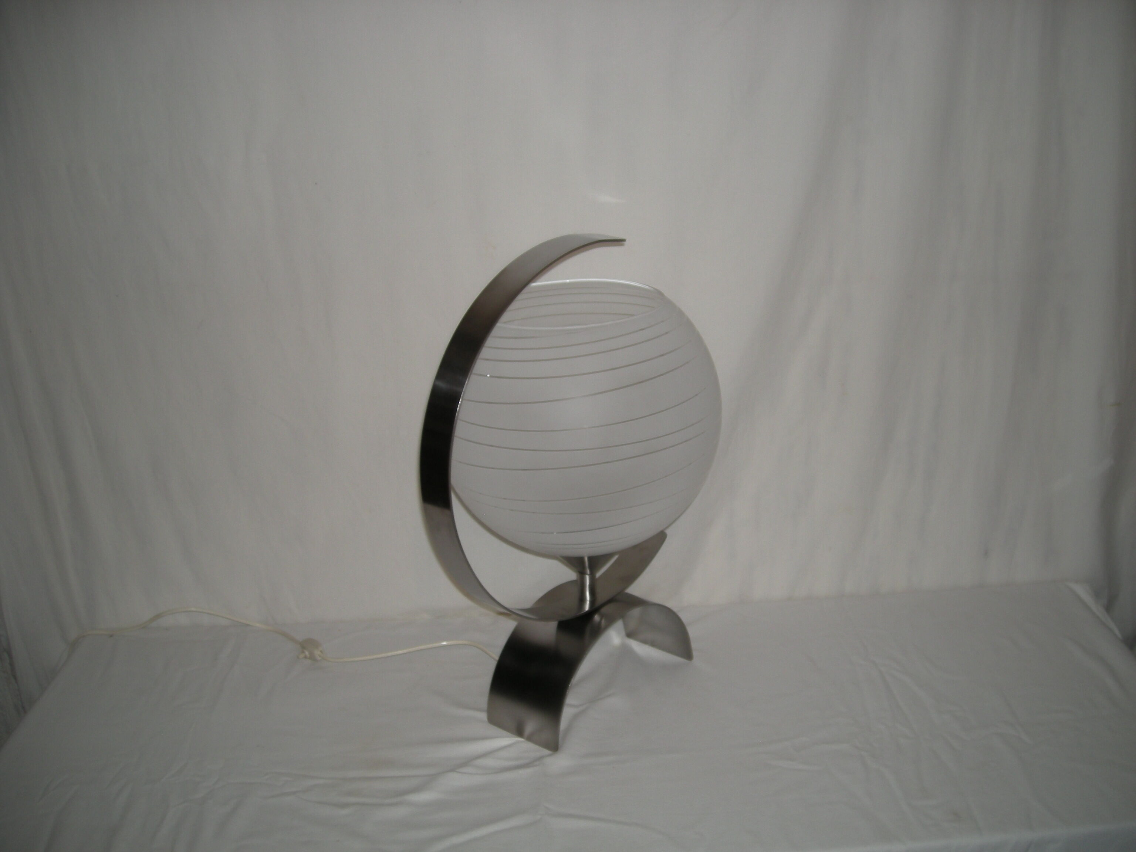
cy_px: 426
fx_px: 1149
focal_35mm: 35
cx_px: 568
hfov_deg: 52.6
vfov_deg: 40.7
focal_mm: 5.7
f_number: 2.8
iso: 50
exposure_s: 1/44.4
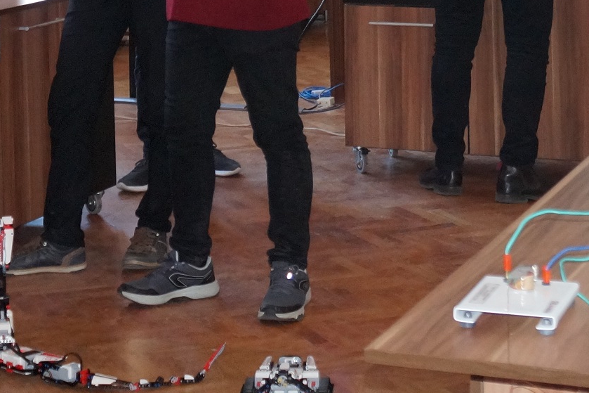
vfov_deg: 11.2
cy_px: -204
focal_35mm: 117
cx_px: 218
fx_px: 1914
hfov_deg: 17.5
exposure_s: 1/160
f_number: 4
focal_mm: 24
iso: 1000
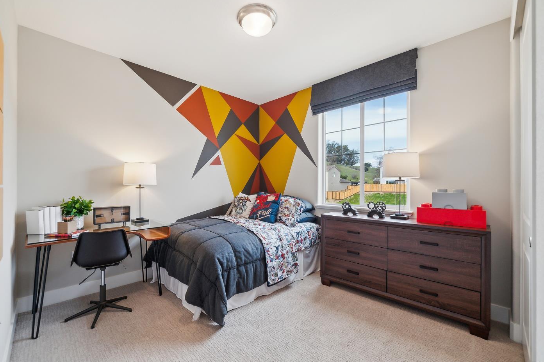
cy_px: 185
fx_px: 211
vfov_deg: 81.2
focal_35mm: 14
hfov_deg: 104.3
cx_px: 271
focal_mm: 13
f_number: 5.6
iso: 320
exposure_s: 1/60
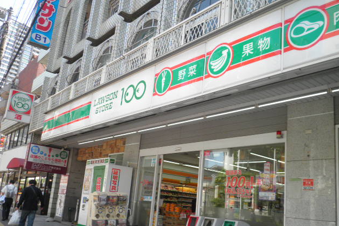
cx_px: 172
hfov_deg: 57.2
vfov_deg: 39.9
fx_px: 311
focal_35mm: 33
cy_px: 130
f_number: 2.9
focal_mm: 5.5
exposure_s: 1/160
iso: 64
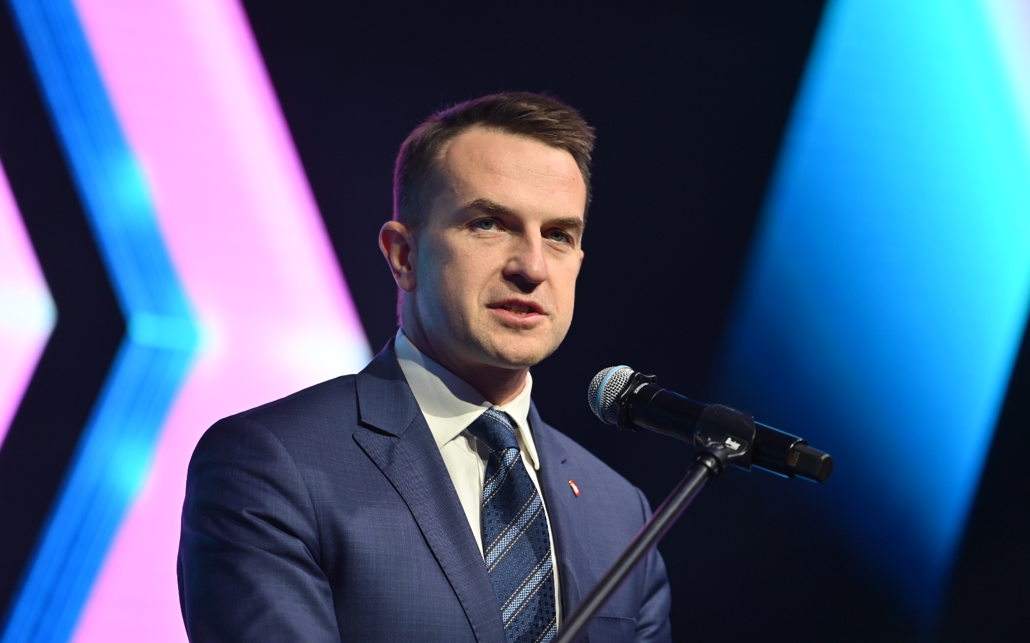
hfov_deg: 11.4
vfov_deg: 7.1
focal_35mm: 184
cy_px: 322
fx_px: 5164
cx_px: 515
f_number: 2.8
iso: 280
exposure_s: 1/200
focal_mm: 180
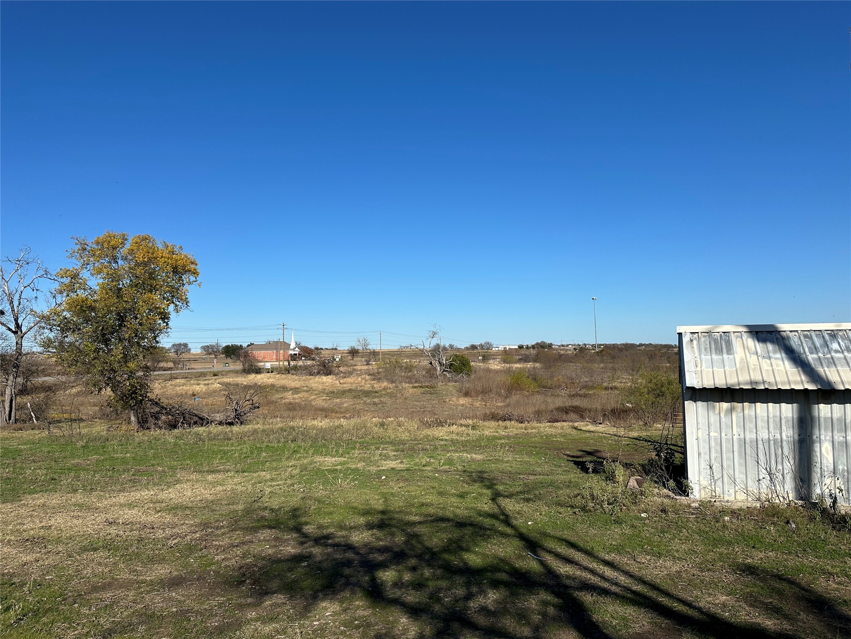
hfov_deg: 71.6
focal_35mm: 24
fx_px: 590
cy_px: 320
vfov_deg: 56.8
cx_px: 426
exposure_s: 1/7576
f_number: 1.78
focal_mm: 6.86
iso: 80
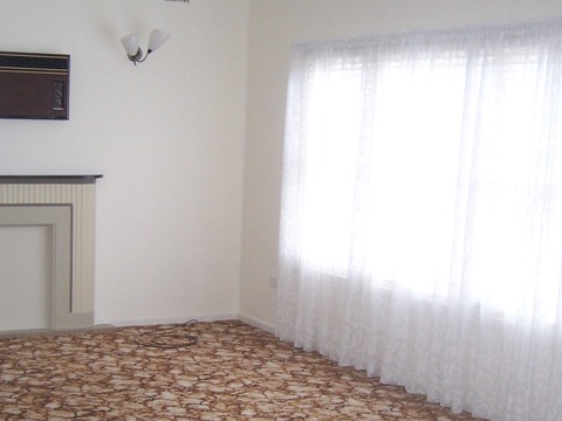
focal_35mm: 60
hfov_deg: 32.0
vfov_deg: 24.4
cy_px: 255
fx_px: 974
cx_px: 212
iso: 125
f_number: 2.8
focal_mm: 6.2
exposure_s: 1/60
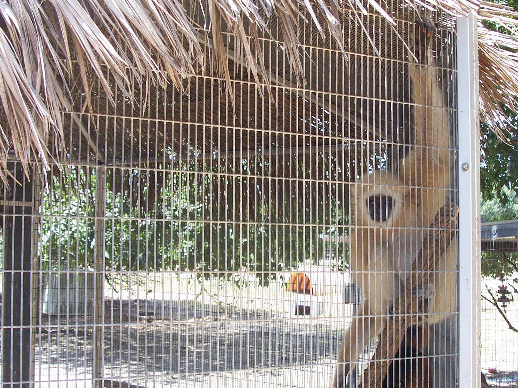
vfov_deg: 29.1
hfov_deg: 38.1
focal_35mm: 50
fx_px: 748
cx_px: 306
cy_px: 222
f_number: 2.8
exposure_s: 1/180
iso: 80
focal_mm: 7.2
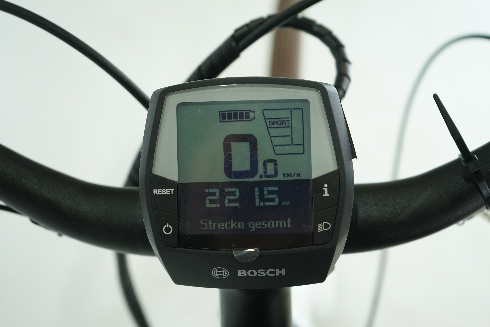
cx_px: 245
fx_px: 681
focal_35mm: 50
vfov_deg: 27.0
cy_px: 164
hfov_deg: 39.6
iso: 1600
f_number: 5.6
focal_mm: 50
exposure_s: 1/200
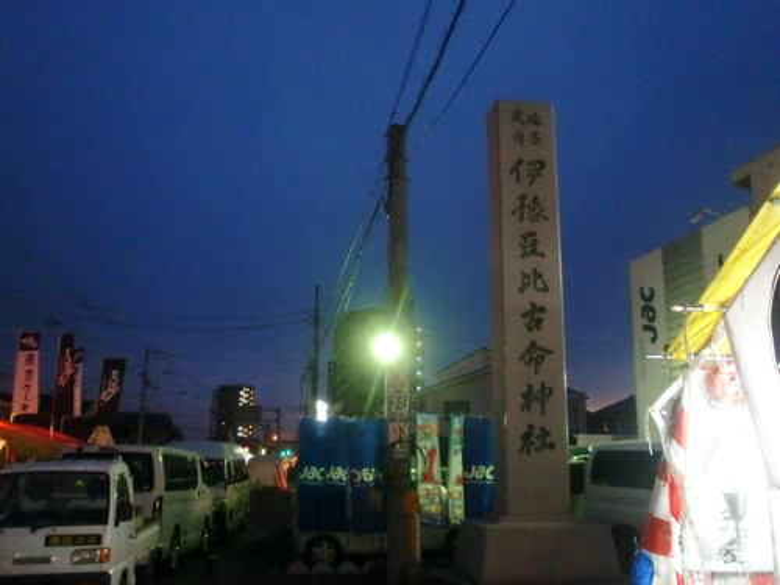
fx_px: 766
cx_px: 390
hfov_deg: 54.0
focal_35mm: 34
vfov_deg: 41.8
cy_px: 292
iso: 800
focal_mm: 5.58
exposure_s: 1/40
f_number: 2.8
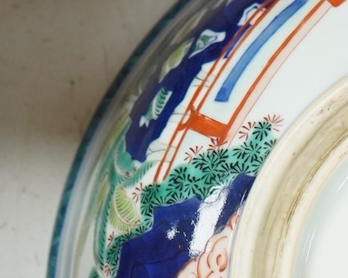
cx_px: 526
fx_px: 2471
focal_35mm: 240
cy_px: 308
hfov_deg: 7.9
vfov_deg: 6.4
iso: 2500
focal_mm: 57
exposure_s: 1/100
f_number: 7.1
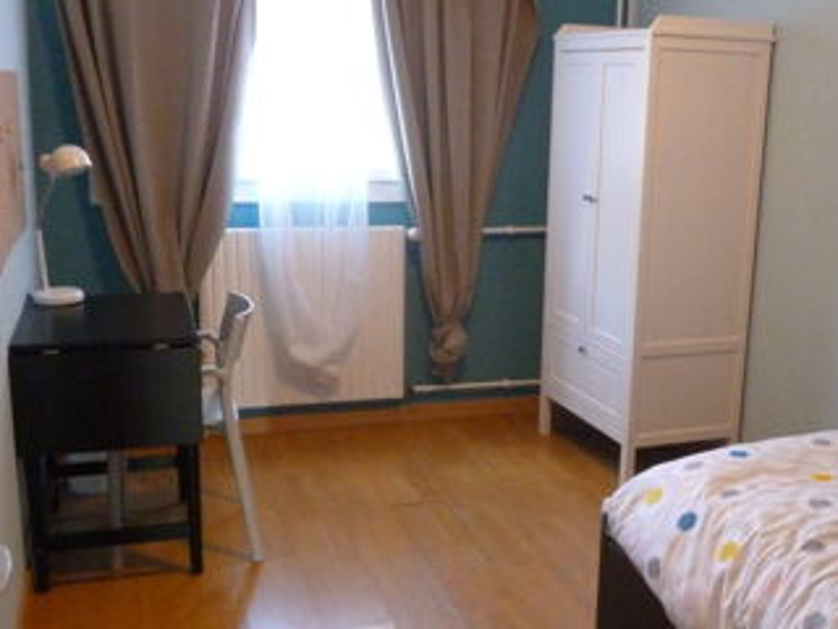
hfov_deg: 44.5
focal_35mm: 42
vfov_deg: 34.3
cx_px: 516
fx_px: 1017
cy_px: 346
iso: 800
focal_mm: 5
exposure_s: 1/13
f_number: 3.3
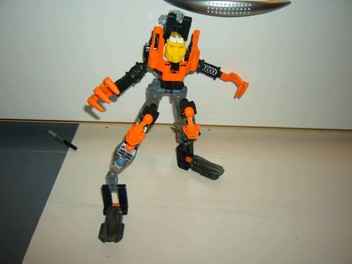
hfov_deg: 51.3
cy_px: 132
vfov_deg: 39.7
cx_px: 173
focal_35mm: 36
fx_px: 366
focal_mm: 5.8
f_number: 2.8
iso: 100
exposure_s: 1/60
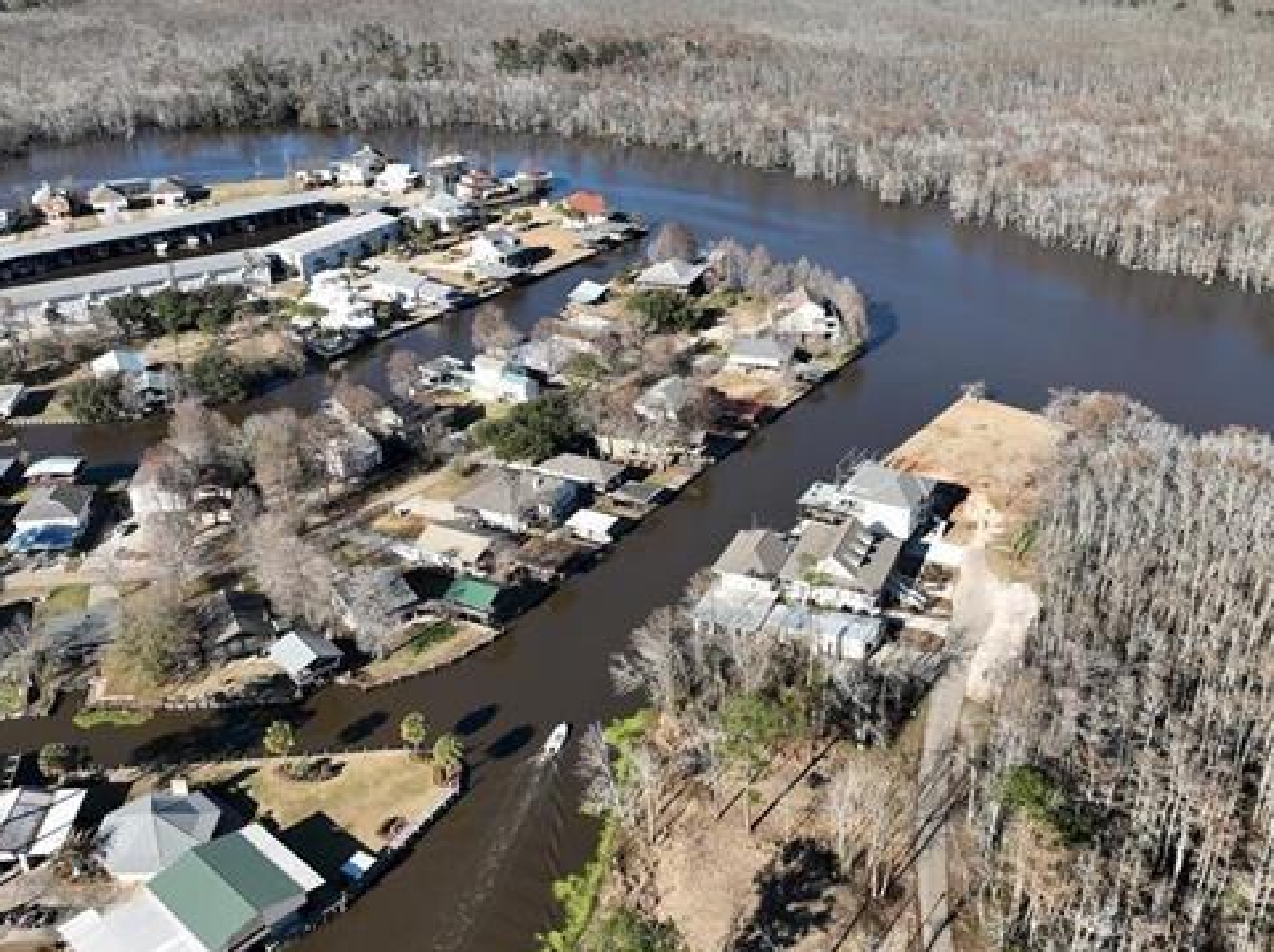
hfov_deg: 56.8
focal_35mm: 32
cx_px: 666
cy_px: 465
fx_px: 1177
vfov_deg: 44.1
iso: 120
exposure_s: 1/1600
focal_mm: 12.29
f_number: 2.8
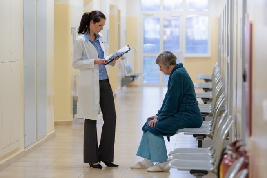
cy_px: 89
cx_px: 134
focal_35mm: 130
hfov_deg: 15.8
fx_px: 964
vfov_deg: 10.5
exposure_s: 1/160
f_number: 4
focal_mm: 130
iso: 800
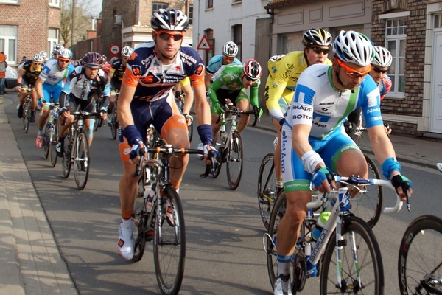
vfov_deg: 47.9
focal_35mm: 27
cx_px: 221
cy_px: 148
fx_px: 331
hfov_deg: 67.4
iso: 200
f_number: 3.5
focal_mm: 18
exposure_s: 1/1000
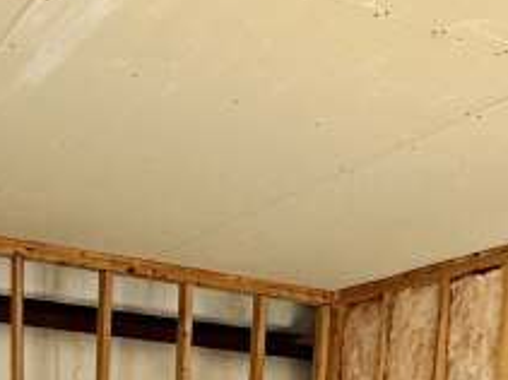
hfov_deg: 28.5
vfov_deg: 17.4
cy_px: 693
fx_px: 997
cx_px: 219
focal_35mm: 68
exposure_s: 1/99
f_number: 2.2
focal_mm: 2.22
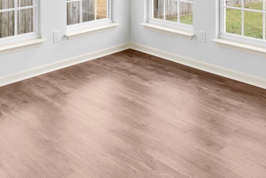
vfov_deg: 24.9
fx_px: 351
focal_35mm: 47
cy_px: -48
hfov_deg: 41.6
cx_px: 134
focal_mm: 16.5
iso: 250
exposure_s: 1/10
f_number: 9
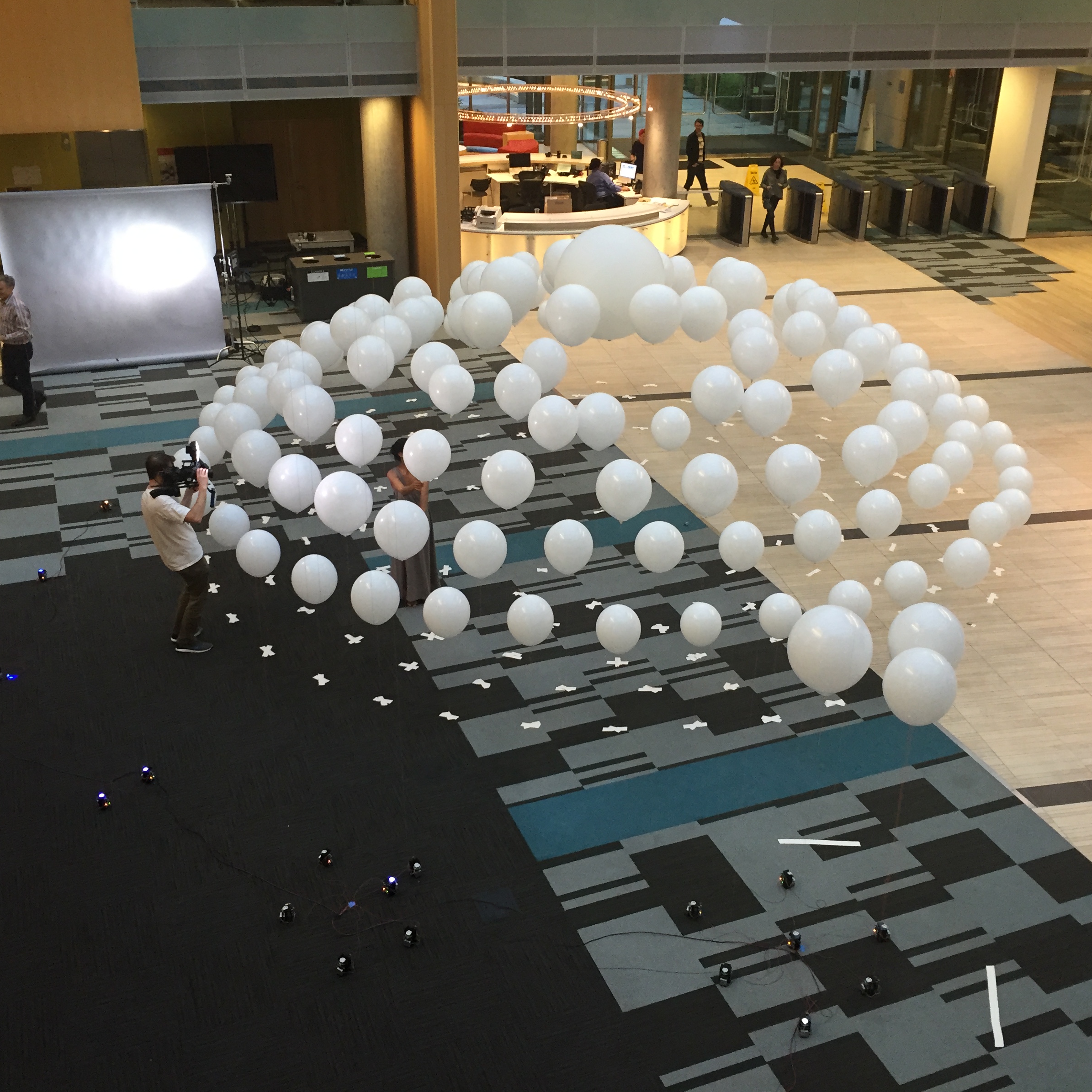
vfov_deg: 47.2
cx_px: 545
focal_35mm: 35
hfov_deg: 47.2
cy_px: 533
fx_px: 1249
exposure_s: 1/30
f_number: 2.2
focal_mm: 4.15
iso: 125
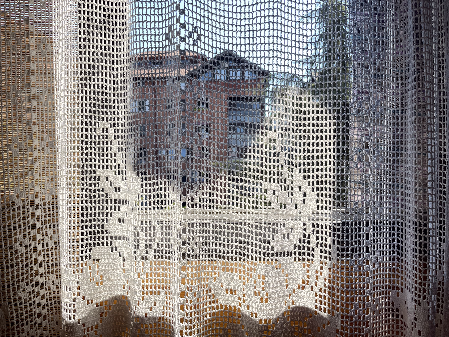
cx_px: 224
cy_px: 168
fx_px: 337
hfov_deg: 67.3
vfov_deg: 53.1
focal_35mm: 26
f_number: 1.6
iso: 50
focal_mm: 5.1
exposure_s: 1/1353
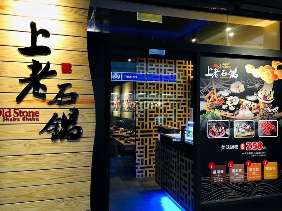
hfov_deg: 61.7
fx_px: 236
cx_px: 141
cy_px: 106
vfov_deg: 48.2
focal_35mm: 29
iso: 100
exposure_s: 1/15
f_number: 2.2
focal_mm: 4.15
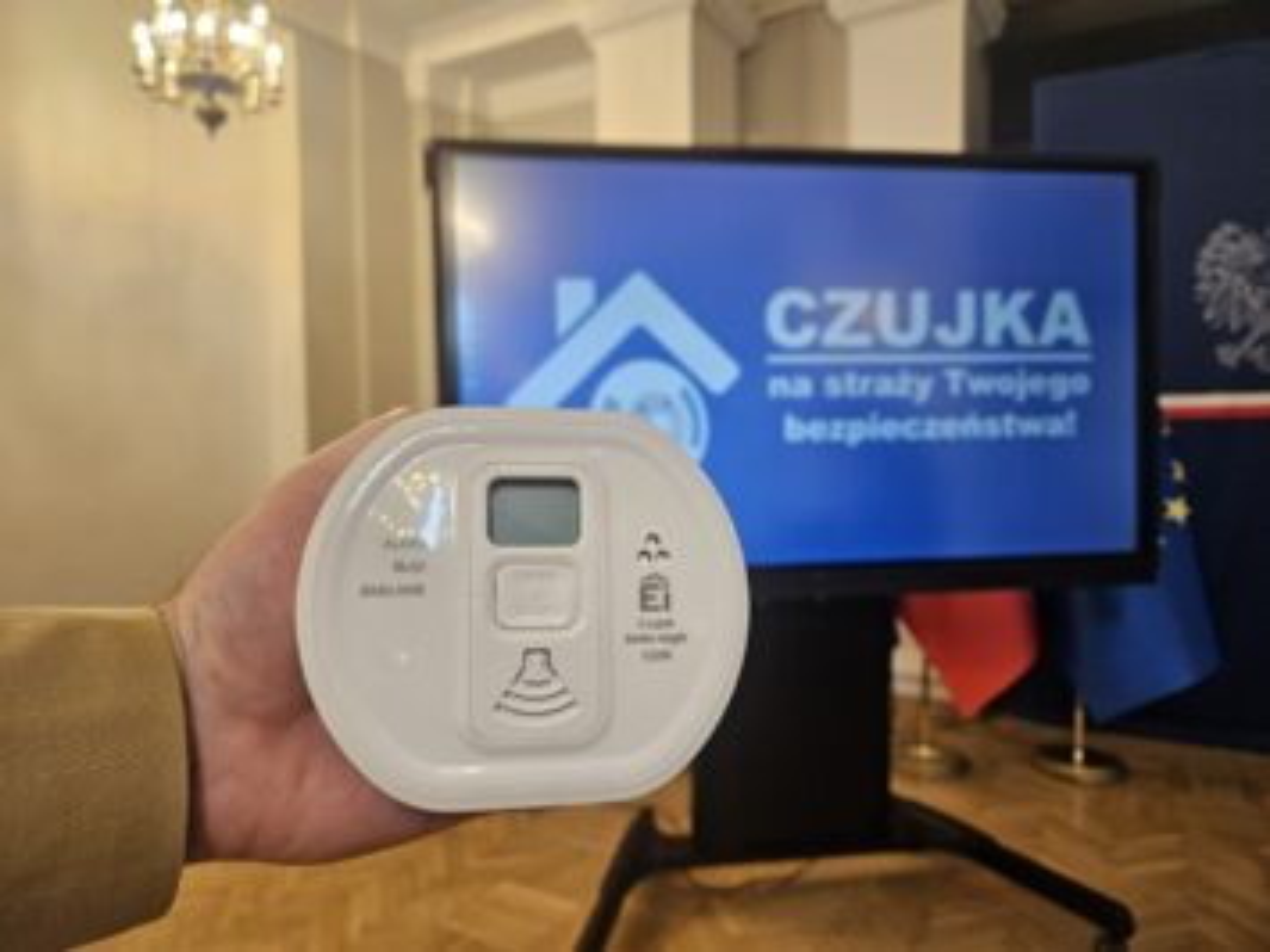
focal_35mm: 23
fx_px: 844
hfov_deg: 73.9
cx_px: 635
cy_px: 476
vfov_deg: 58.9
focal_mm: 5.4
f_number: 1.8
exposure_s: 1/60
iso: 64
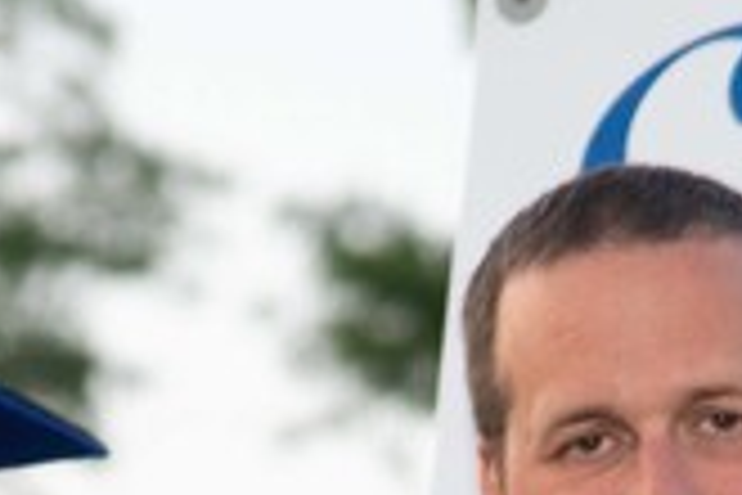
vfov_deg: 2.0
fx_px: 14014
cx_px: 549
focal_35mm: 680
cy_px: 1035
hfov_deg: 3.0
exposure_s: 1/160
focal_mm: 140
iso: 800
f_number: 7.1
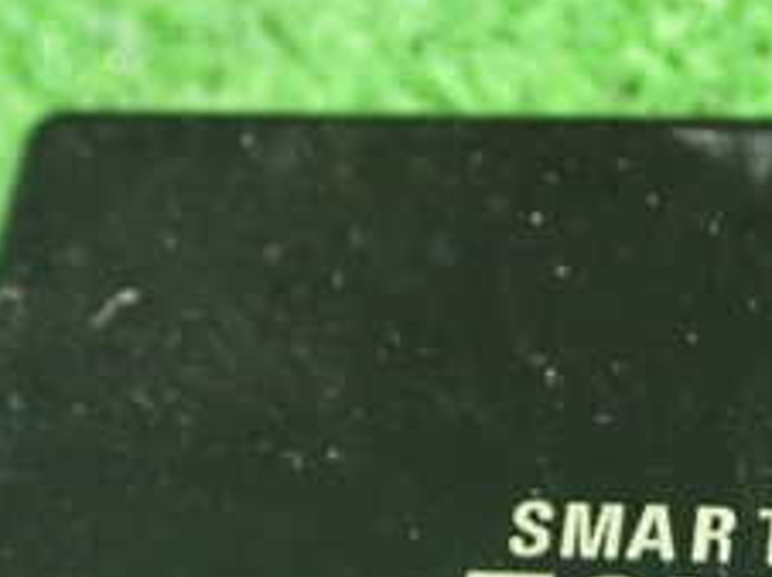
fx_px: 2428
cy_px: 679
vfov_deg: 13.2
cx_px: 796
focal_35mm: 109
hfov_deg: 17.6
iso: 1000
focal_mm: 7.31
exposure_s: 1/10
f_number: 2.8
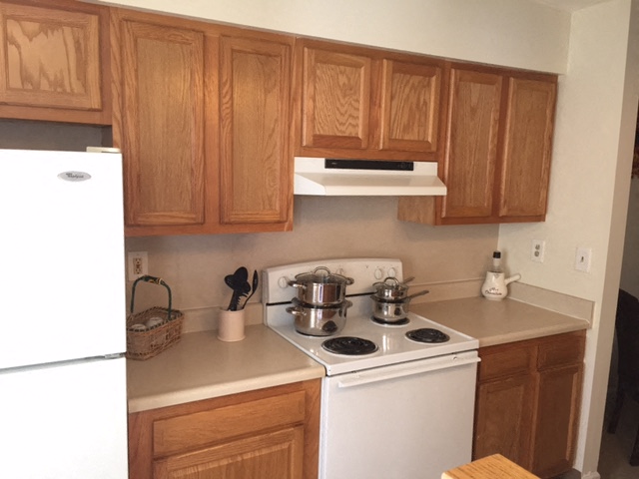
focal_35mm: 29
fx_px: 535
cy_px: 240
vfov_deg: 48.2
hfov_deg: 61.7
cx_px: 320
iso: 64
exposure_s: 1/30
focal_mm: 4.15
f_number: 2.2
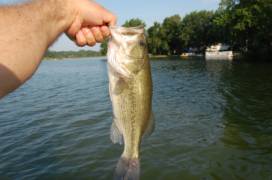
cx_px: 136
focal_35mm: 27
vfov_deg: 47.8
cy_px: 90
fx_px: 204
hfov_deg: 67.4
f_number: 8
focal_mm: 18
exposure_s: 1/250
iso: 200
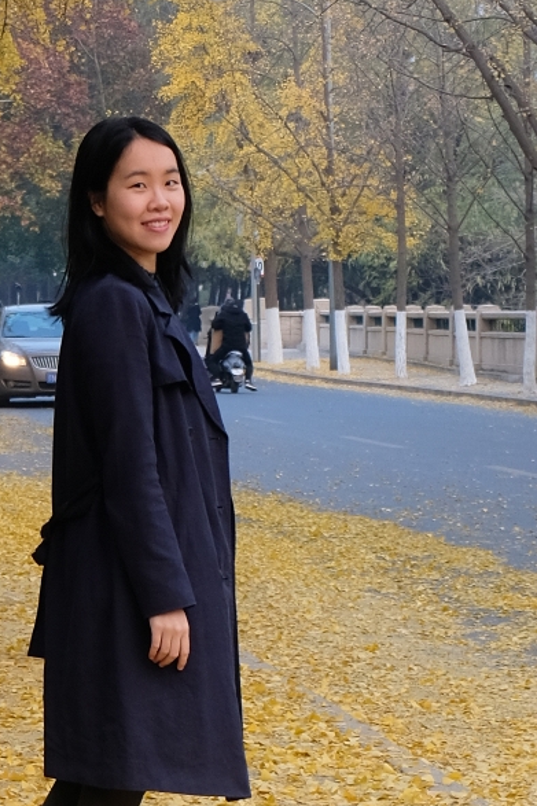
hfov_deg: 16.4
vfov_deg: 24.5
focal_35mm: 83
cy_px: 373
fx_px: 1858
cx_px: 146
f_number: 4
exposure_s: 1/125
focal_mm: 24.3
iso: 400
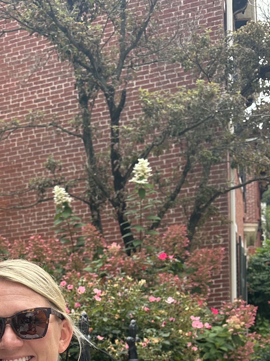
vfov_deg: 29.6
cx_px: 28
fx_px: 603
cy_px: 407
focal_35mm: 58
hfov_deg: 24.5
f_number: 1.78
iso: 80
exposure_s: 1/663
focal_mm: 6.86
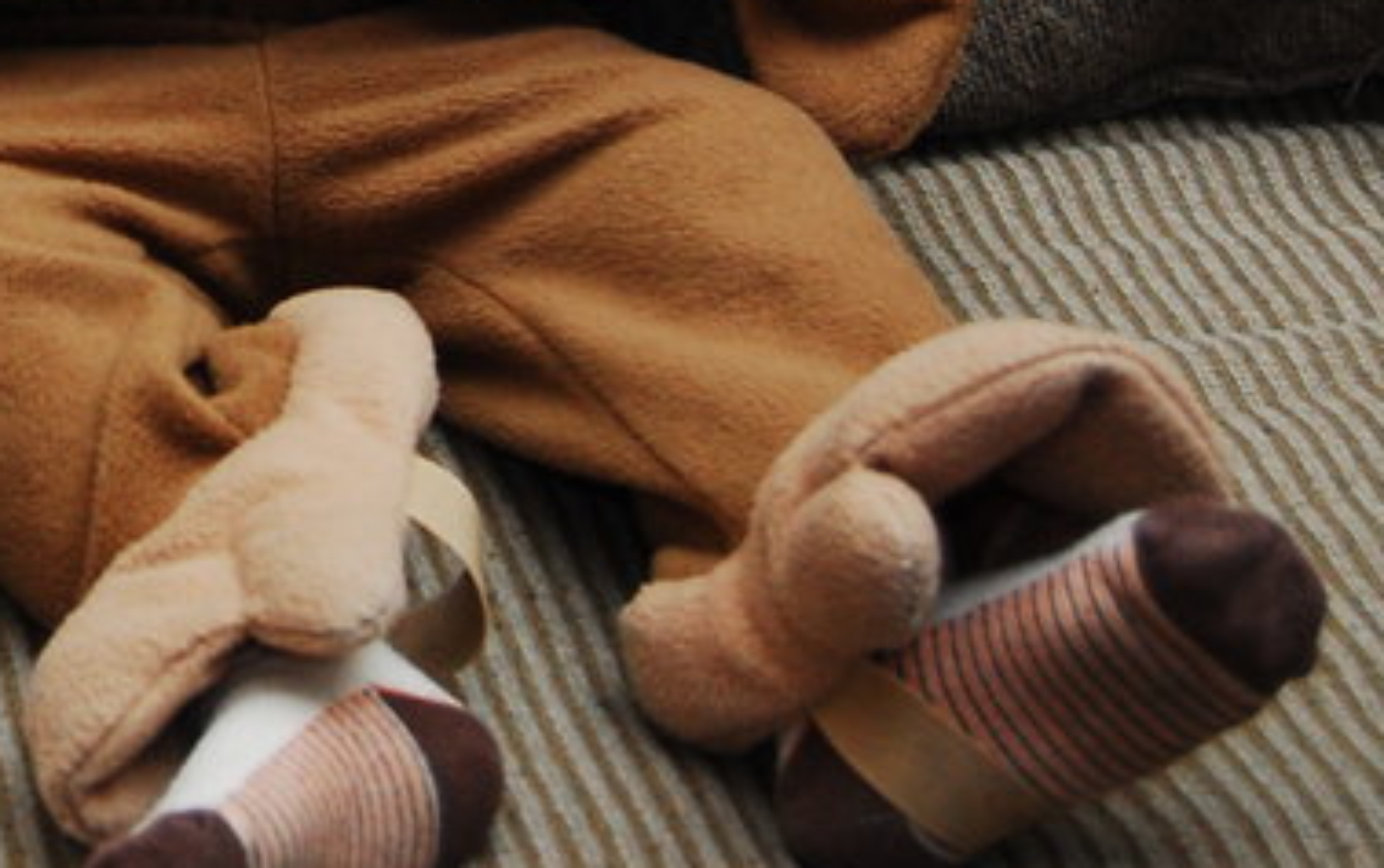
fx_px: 4681
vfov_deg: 10.3
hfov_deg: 16.0
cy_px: -361
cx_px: -399
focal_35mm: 124
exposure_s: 1/60
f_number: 5.6
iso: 800
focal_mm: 30
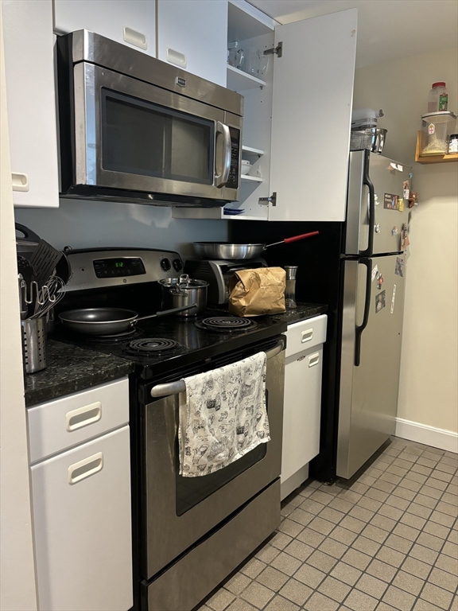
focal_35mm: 26
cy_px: 306
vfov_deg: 67.3
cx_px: 229
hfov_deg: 53.1
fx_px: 459
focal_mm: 5.96
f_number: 1.6
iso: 320
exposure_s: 1/60
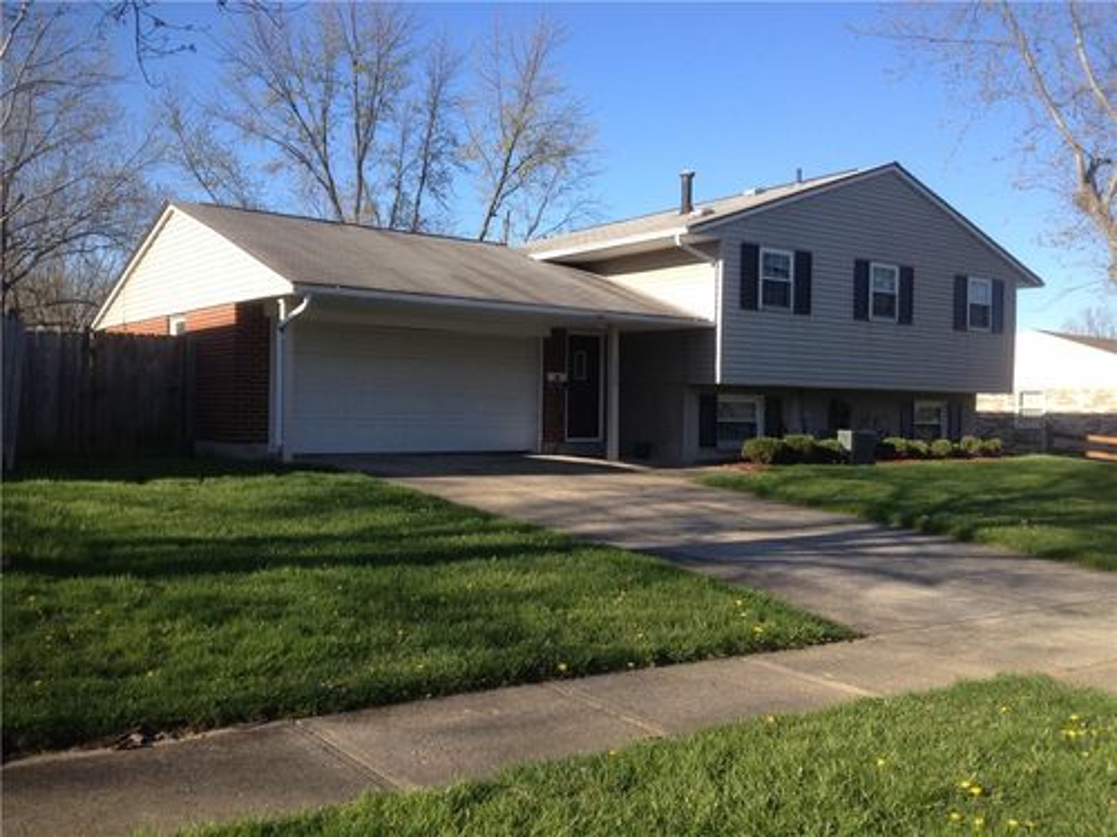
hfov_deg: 52.6
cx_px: 558
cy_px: 418
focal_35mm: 35
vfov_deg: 40.7
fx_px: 1129
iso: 50
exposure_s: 1/789
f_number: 2.4
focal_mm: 4.28
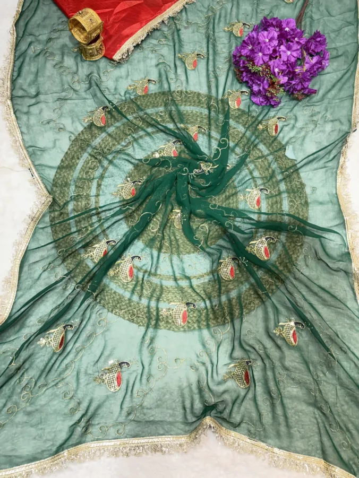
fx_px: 359
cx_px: 180
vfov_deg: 67.3
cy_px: 239
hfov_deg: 53.1
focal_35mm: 26
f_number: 1.6
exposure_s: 1/100
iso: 80
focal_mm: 5.96
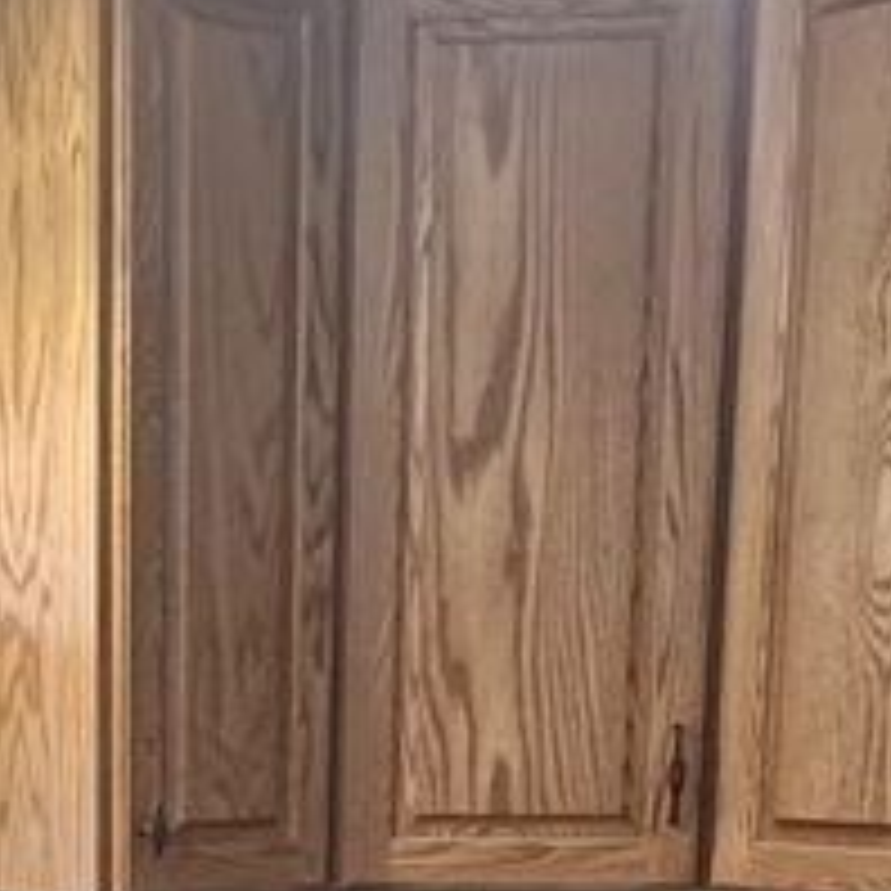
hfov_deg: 18.9
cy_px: 1251
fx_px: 2621
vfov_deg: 17.7
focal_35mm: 90
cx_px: 54
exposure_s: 1/60
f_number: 2.2
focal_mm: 2.22
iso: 400
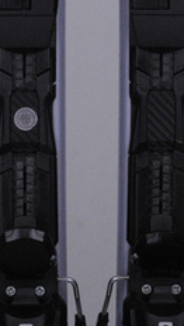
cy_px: 139
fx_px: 1842
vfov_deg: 10.1
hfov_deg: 5.7
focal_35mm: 213
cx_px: 88
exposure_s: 1/125
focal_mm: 70
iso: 3200
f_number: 16
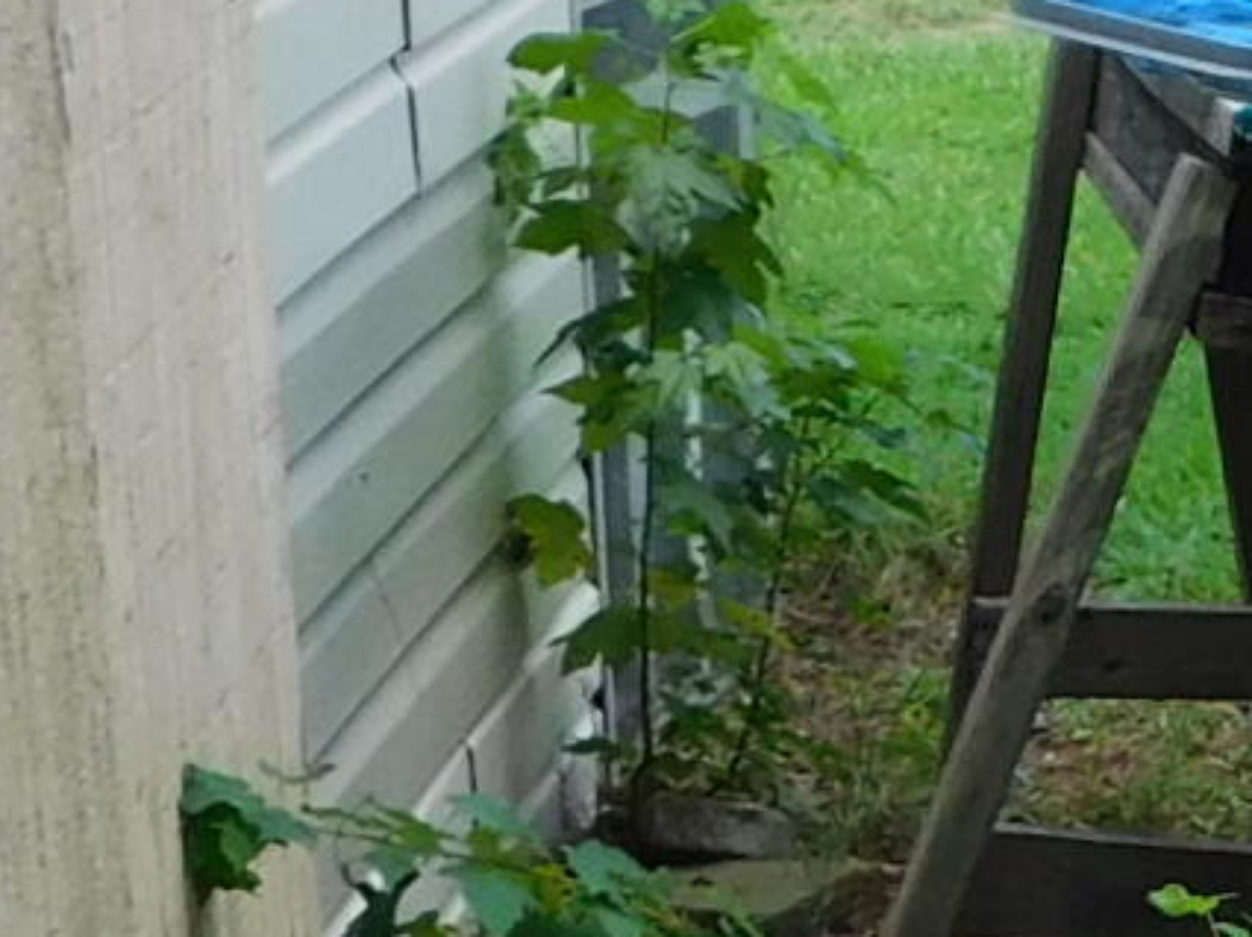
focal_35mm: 162
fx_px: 5856
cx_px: 2210
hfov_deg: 11.4
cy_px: 308
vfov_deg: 9.1
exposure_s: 1/320
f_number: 3
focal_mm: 4
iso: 125
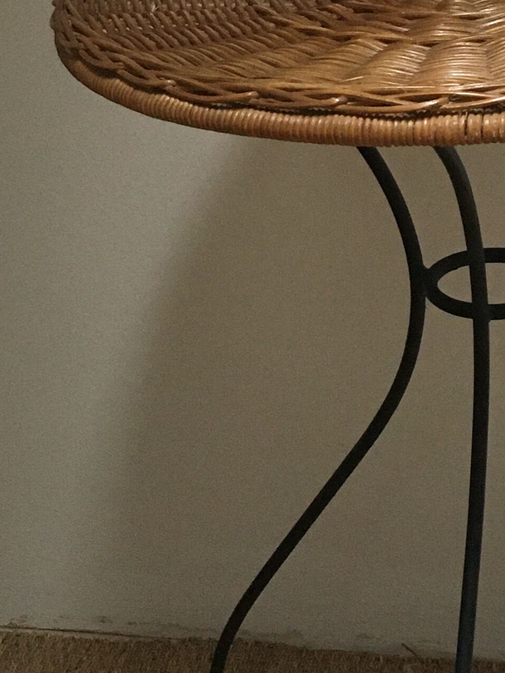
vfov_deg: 21.1
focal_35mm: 92
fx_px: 1790
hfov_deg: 15.9
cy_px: 163
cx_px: 431
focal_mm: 4.15
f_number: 2.2
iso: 200
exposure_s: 1/25
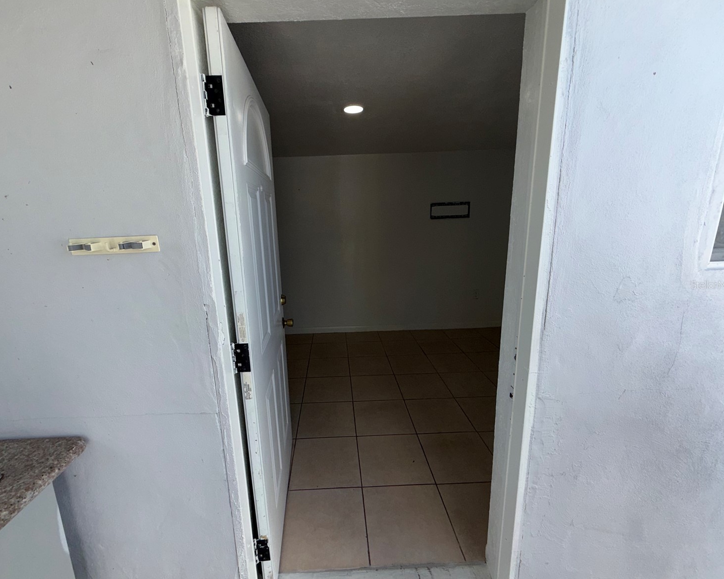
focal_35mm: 15
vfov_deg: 84.0
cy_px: 285
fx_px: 321
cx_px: 341
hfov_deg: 96.7
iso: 32
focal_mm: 2.22
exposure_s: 1/458
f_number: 2.2
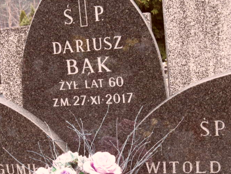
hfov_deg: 31.7
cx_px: 106
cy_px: 123
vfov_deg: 23.9
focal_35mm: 61
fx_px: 407
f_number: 3.6
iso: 100
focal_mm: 6.5
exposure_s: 1/45
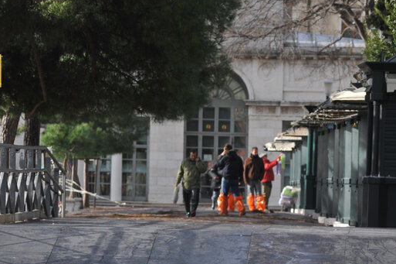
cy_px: 257
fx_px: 4637
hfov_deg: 4.9
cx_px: 316
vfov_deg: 3.2
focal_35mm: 422
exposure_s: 1/500
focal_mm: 200
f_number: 11
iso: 400
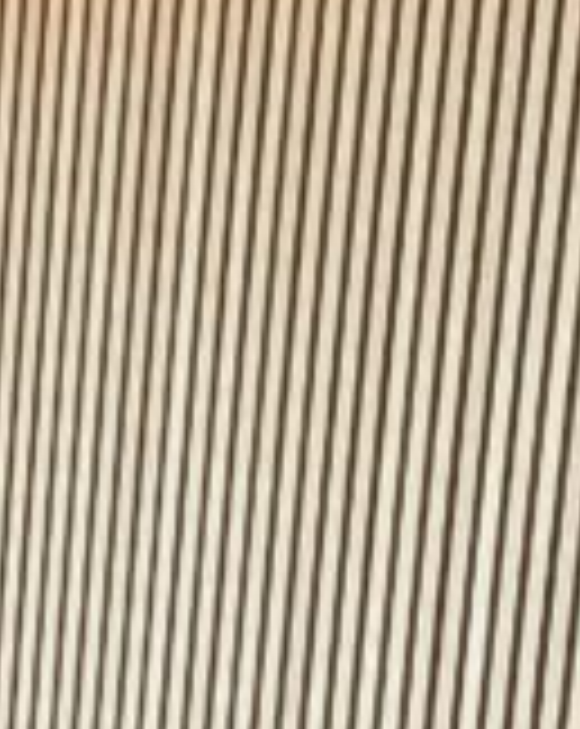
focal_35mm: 173
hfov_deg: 8.2
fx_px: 3723
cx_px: -827
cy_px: 1832
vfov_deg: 9.7
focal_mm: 3.99
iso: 50
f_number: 1.8
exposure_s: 1/121
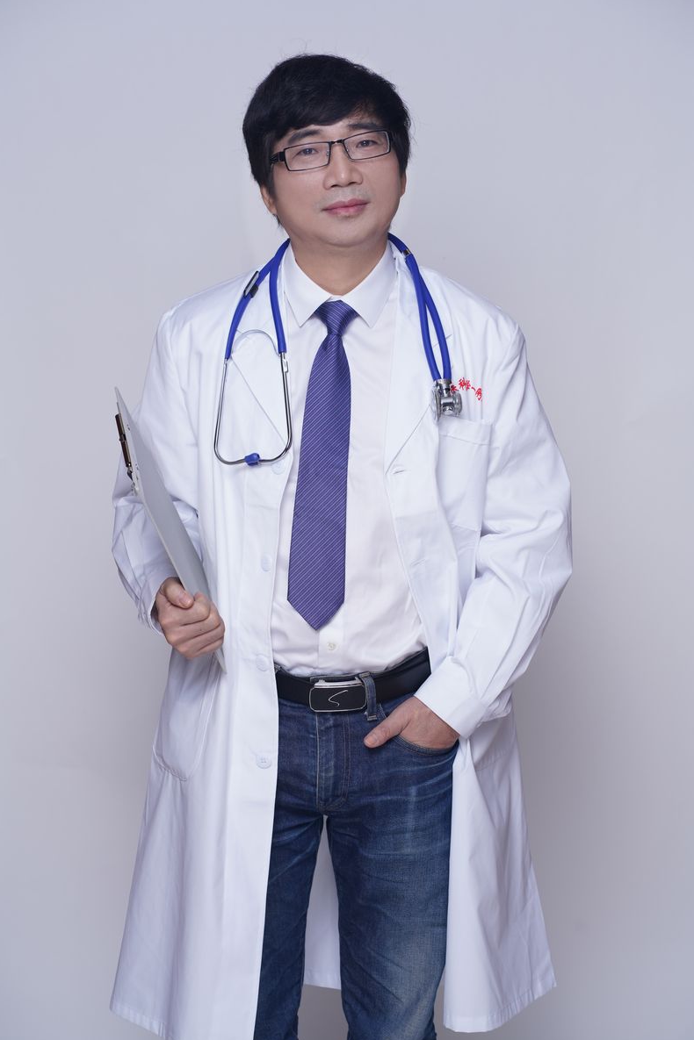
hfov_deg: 15.9
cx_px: 348
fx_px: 2487
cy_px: 524
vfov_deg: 23.6
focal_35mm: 86
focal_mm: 85
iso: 125
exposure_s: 1/160
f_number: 6.3
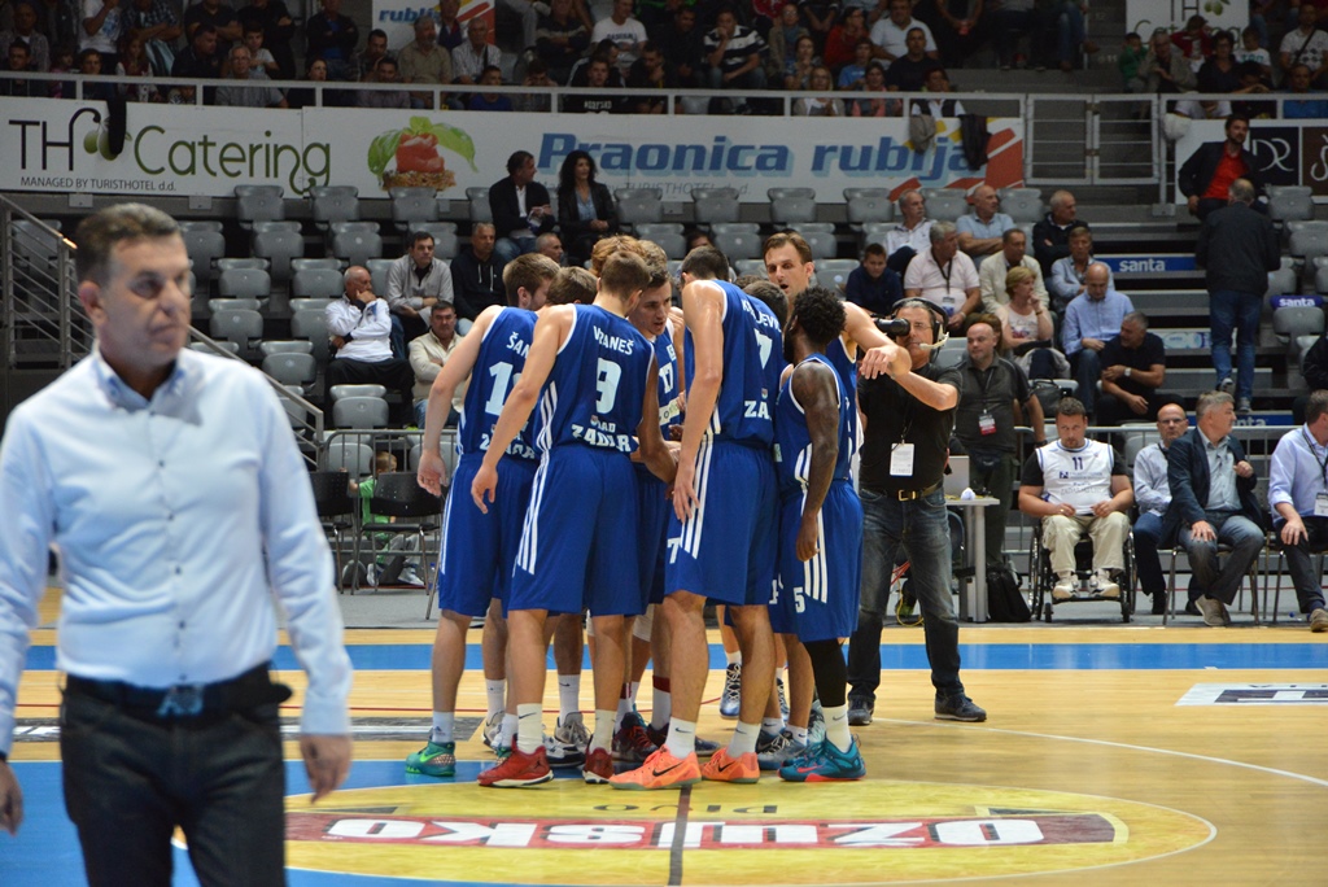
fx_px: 4429
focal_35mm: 120
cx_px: 664
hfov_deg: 17.1
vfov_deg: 11.4
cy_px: 444
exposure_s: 1/320
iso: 3200
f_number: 5.6
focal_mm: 120
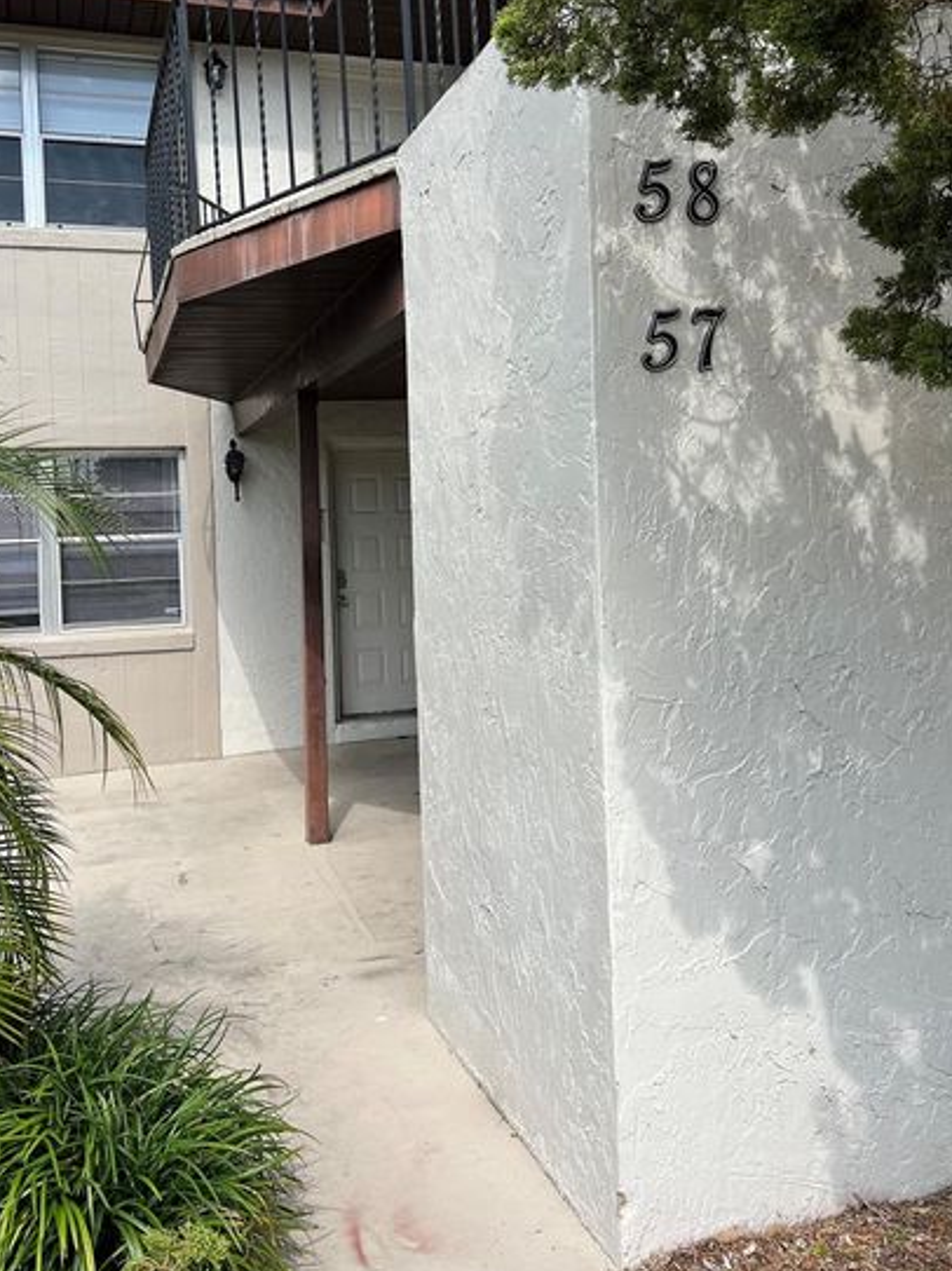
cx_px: 455
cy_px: 536
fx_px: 1174
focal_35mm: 32
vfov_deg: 56.6
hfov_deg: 44.1
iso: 50
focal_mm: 5.7
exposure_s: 1/2404
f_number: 1.5
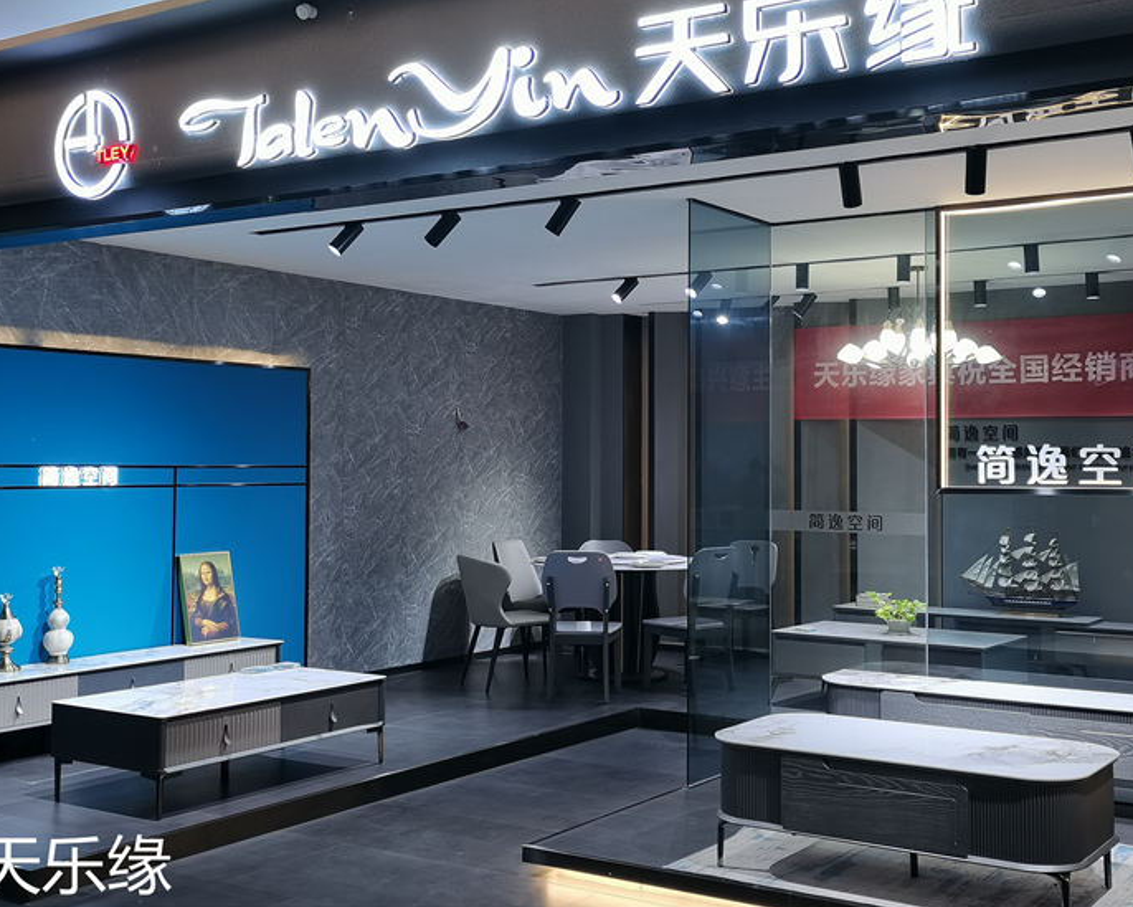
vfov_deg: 36.5
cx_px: 624
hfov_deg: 44.7
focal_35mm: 41
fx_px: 1375
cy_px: 415
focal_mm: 5.58
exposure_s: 1/100
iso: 100
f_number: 1.8
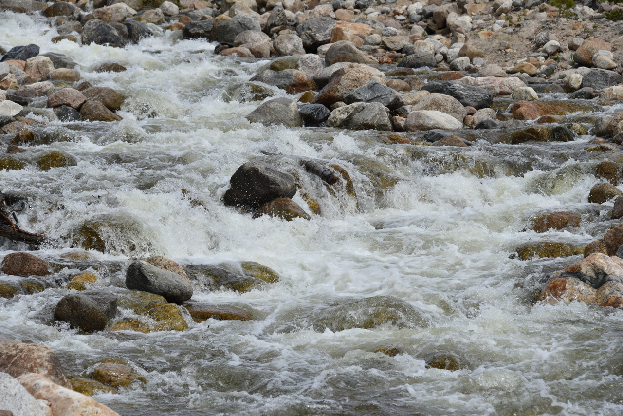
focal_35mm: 145
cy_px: 208
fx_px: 2510
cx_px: 312
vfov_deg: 9.5
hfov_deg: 14.2
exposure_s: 1/320
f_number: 9
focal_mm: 145
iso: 100
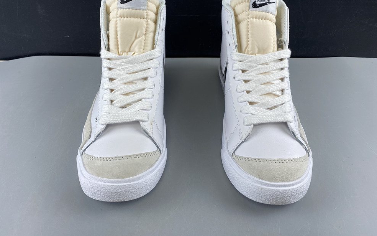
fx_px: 288
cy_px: 96
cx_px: 191
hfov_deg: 66.5
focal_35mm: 28
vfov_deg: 44.3
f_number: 1.8
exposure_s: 1/100
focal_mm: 4.25
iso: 40
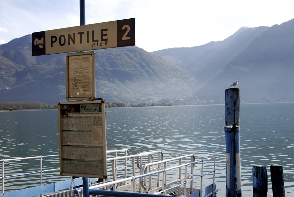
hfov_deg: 46.4
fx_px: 343
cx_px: 147
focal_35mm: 42
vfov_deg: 32.0
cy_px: 98
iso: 320
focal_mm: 28
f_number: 10
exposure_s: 1/400
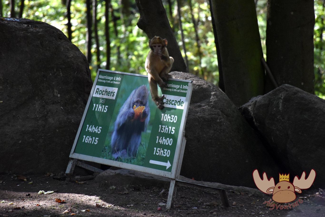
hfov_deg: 9.8
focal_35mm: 210
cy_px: 108
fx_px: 1896
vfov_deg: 6.5
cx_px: 162
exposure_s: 1/500
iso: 1100
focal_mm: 140
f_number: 5.6
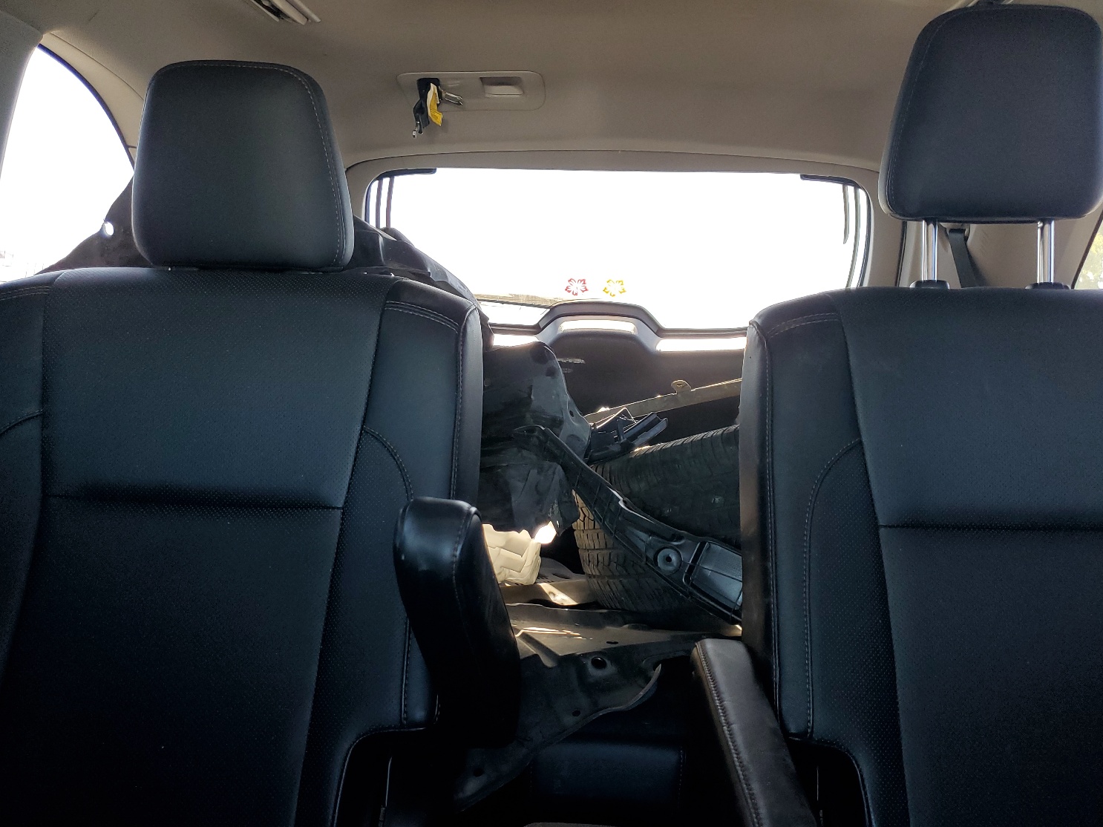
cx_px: 558
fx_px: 892
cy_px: 441
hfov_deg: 63.5
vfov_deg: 49.7
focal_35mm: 28
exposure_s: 1/120
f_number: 1.5
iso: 84
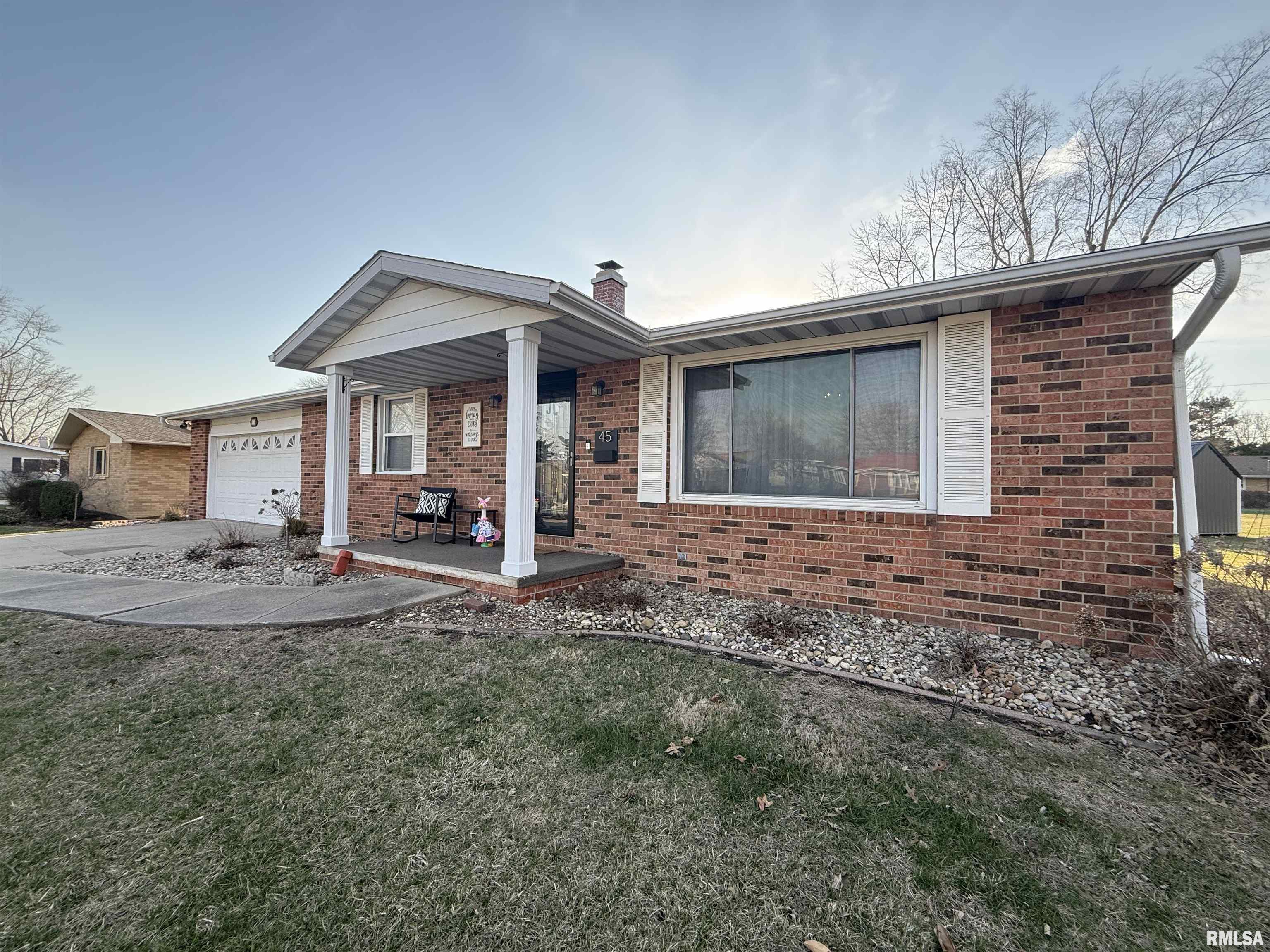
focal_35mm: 14
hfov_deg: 102.1
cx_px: 635
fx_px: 514
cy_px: 476
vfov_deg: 85.7
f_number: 2.2
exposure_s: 1/400
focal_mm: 2.22
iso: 64
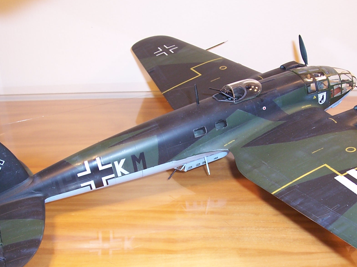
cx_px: 208
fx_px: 516
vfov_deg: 28.9
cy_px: 175
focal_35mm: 50
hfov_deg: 38.1
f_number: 2.7
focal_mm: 5.6
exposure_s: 1/60
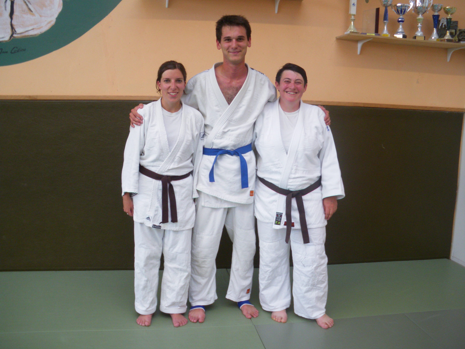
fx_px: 484
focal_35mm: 36
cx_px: 232
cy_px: 174
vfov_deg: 39.7
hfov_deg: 51.4
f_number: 3.5
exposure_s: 1/50
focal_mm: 6.3
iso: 200
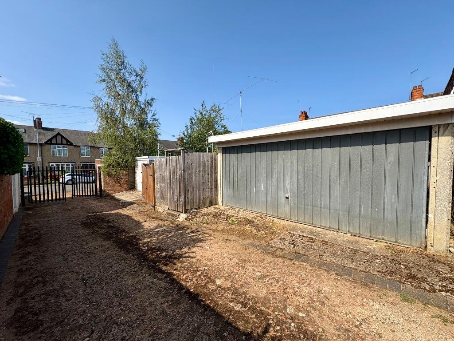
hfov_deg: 102.1
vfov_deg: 85.7
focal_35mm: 14
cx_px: 227
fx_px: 184
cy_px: 170
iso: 50
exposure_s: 1/1789
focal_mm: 2.22
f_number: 2.2
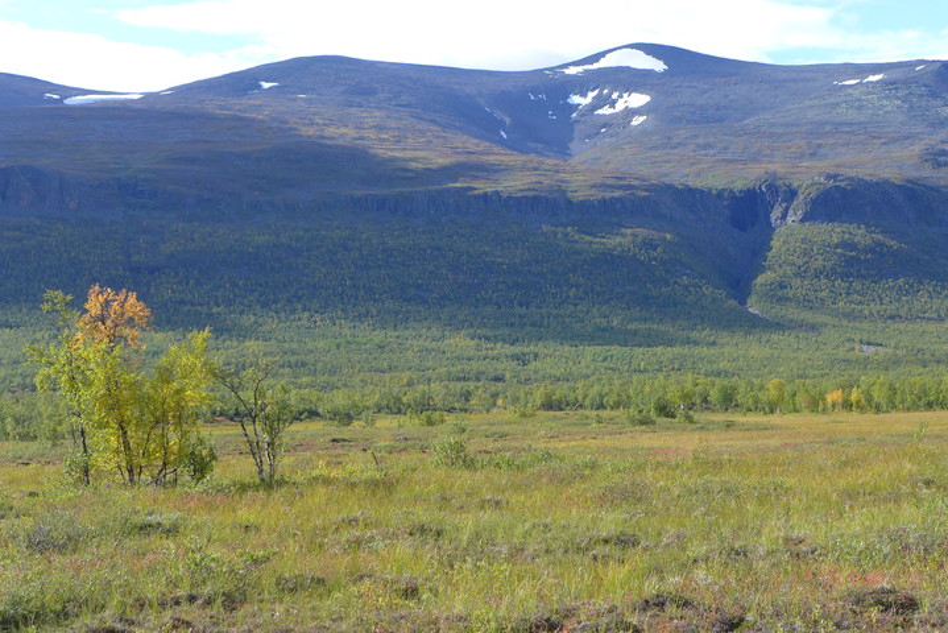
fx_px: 1581
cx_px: 474
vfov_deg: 22.6
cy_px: 316
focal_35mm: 60
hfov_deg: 33.4
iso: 80
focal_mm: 11.8
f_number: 2.8
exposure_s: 1/1000
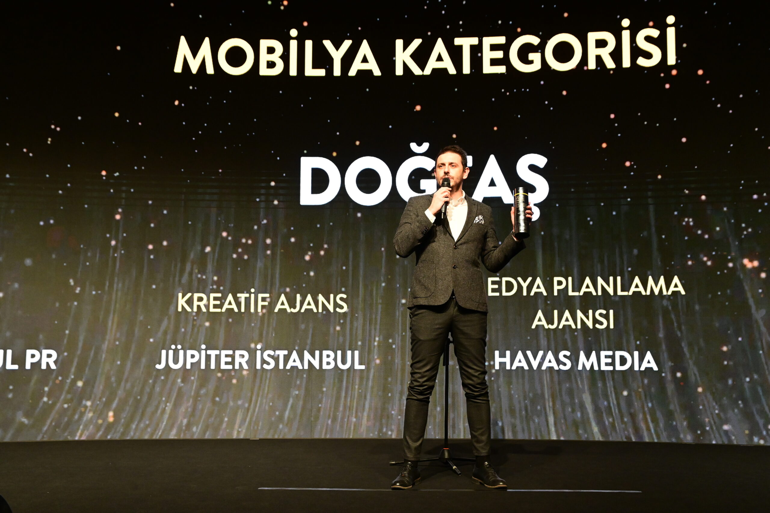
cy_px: 256
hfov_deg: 44.5
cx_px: 385
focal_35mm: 44
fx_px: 941
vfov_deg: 30.5
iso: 6400
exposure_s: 1/160
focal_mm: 44
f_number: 9
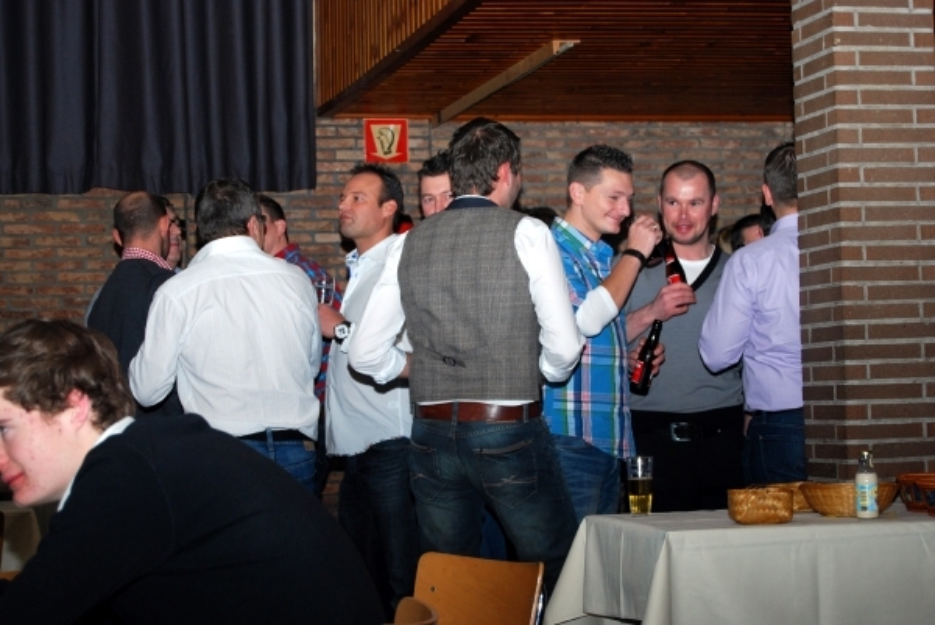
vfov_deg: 16.6
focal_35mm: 82
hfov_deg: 24.6
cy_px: 312
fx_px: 2144
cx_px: 468
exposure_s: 1/60
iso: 400
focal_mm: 55
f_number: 5.6
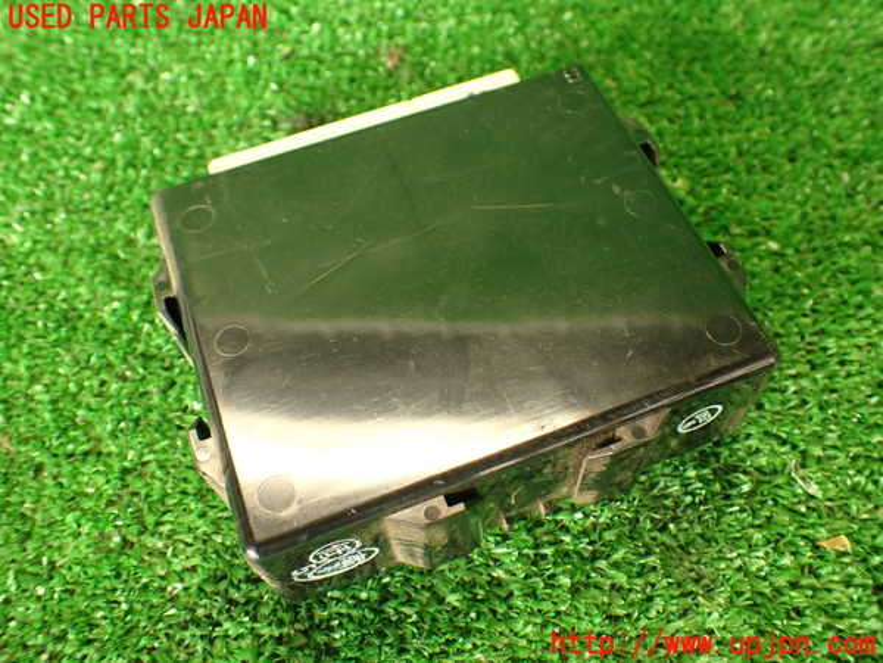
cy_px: 332
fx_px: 816
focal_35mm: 32
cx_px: 442
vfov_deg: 44.2
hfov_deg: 56.8
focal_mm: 5.79
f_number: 2.4
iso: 250
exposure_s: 1/30
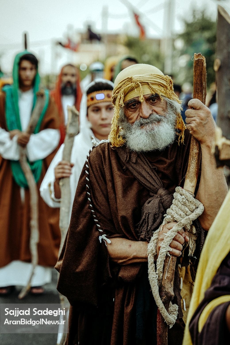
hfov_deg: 13.0
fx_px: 1006
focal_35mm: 105
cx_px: 115
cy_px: 172
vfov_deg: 19.5
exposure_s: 1/100
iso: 100
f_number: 2.8
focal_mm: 70
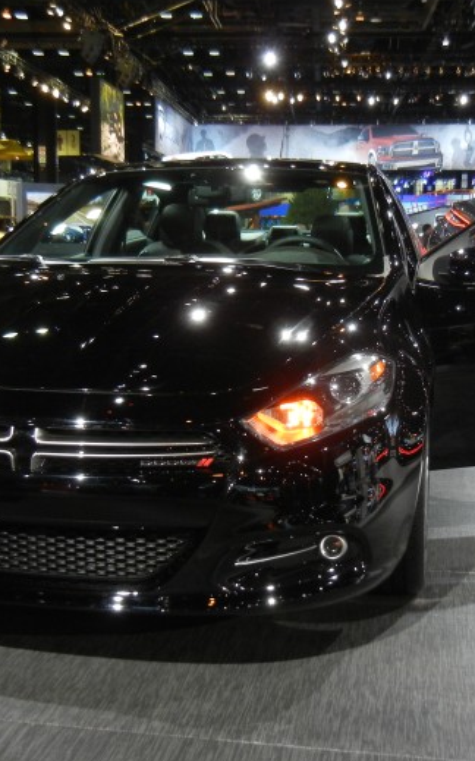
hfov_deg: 26.3
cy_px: 353
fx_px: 1016
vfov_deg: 41.0
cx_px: 274
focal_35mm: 49
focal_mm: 5.4
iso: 400
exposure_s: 1/42.5
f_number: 3.5
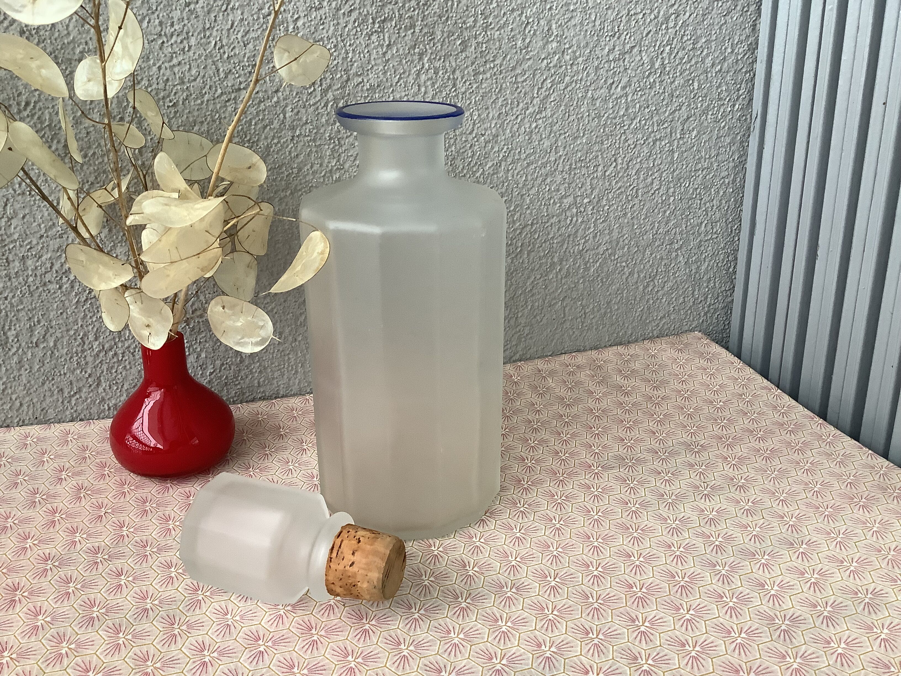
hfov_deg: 58.4
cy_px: 338
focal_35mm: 31
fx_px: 807
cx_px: 450
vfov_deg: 45.4
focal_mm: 3.3
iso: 160
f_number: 2.4
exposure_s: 1/60
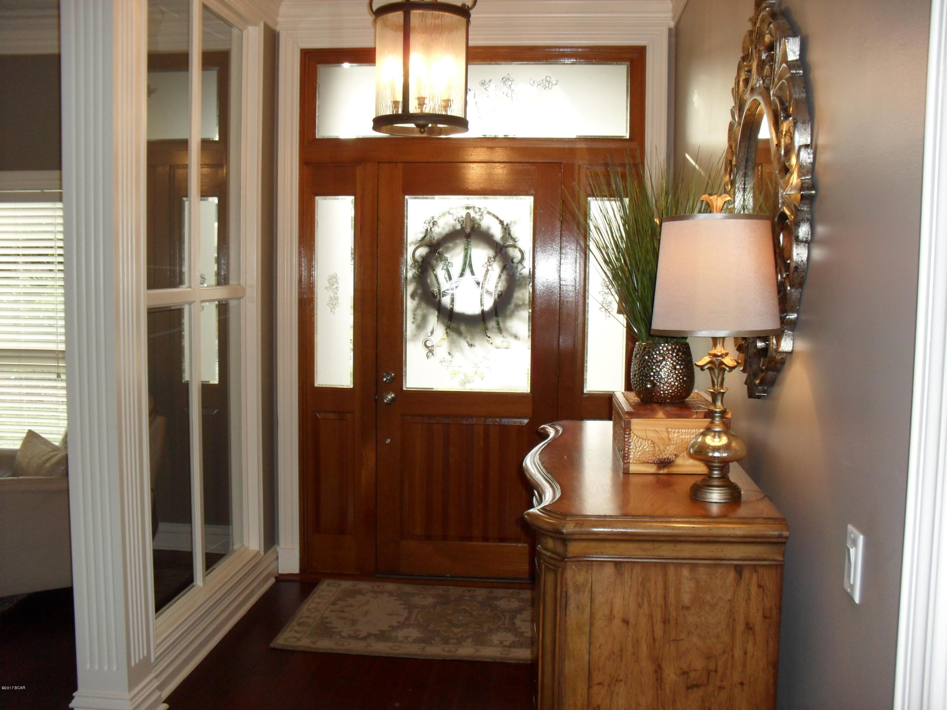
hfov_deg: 52.6
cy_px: 355
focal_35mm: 35
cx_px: 474
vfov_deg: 40.7
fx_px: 958
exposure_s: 1/45
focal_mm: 6.3
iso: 200
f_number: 3.2
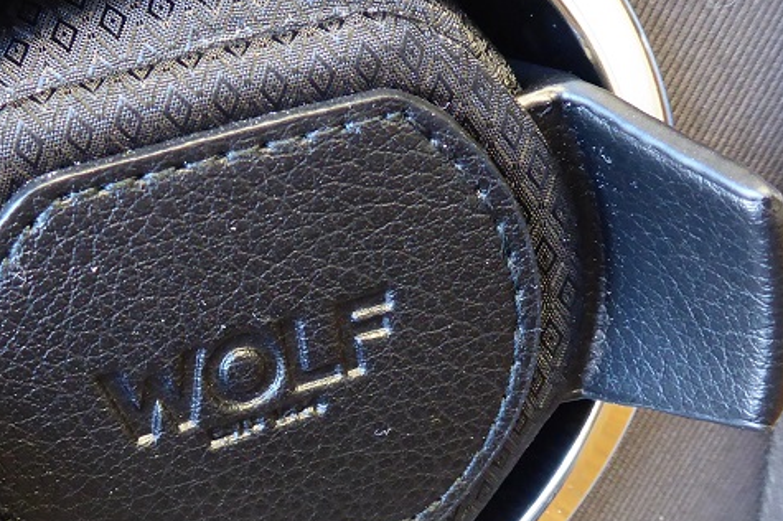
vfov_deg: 22.1
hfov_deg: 32.5
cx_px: 234
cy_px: 368
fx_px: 1326
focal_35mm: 61
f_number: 3.5
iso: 400
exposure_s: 1/8
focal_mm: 5
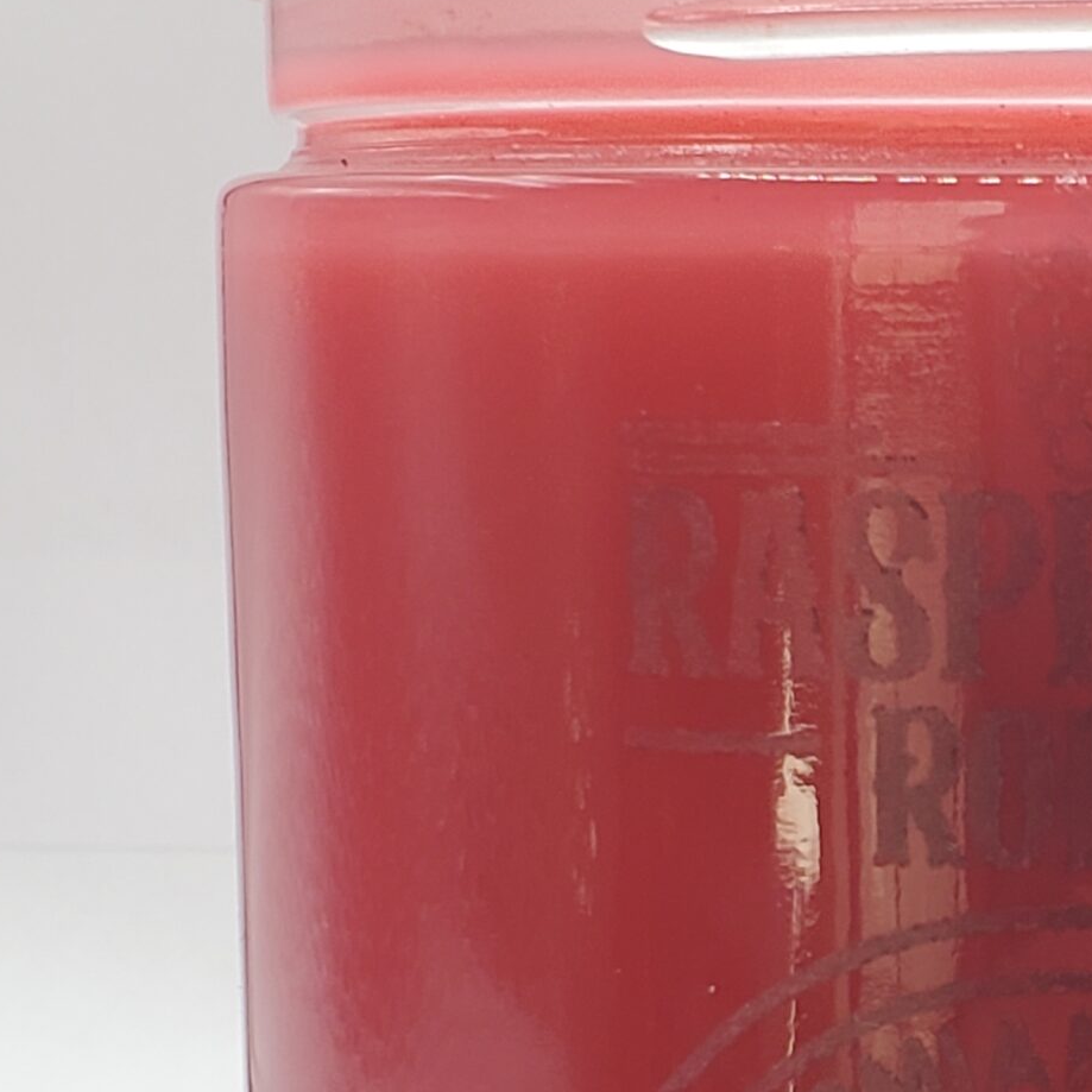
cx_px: 1048
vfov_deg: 26.3
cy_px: 902
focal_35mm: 64
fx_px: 2284
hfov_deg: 25.7
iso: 80
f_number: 2.4
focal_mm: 4.3
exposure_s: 1/120
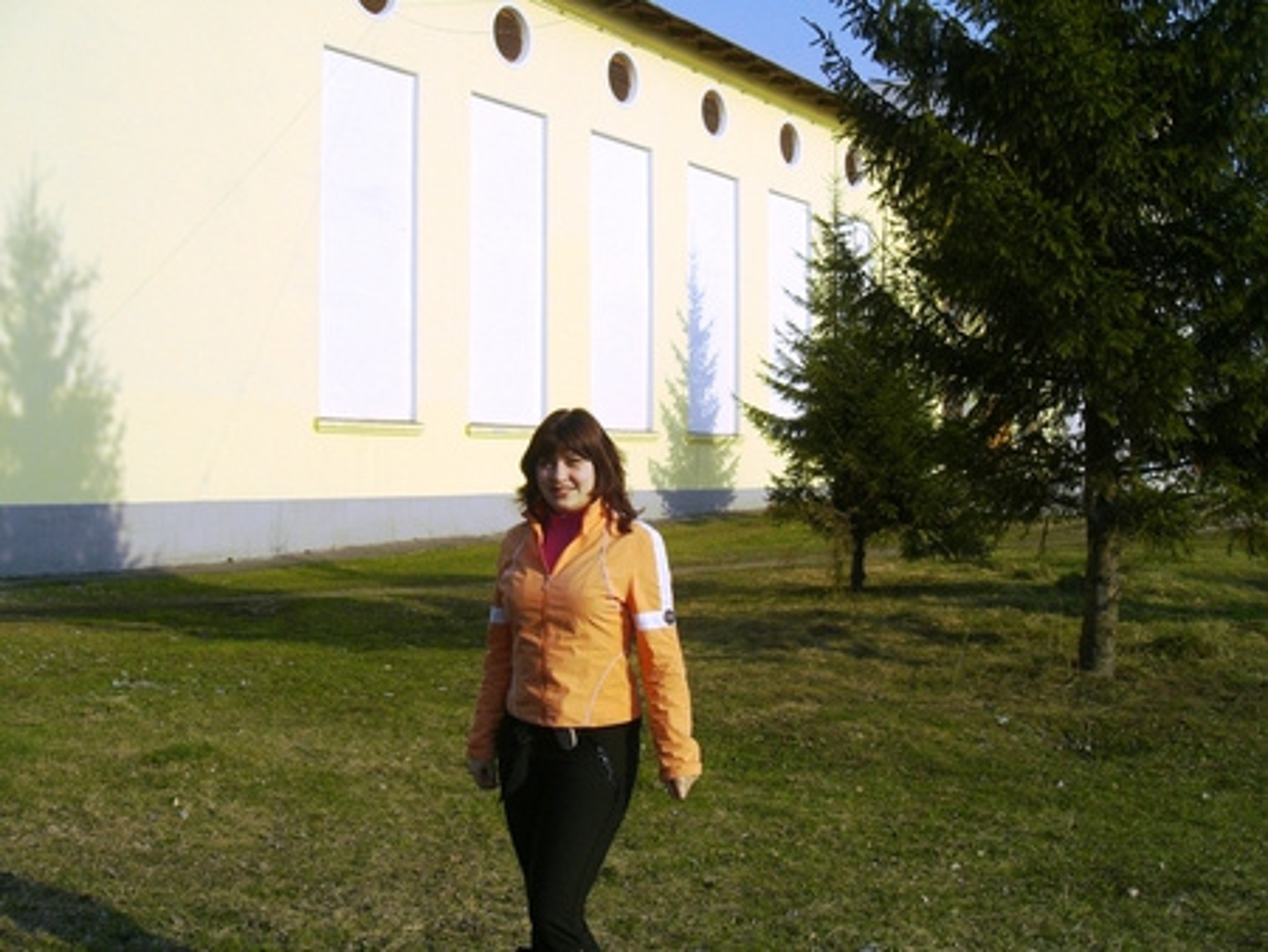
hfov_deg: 49.0
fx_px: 1393
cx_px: 634
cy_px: 476
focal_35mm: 38
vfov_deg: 37.8
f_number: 4.4
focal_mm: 6.3
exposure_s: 1/1000
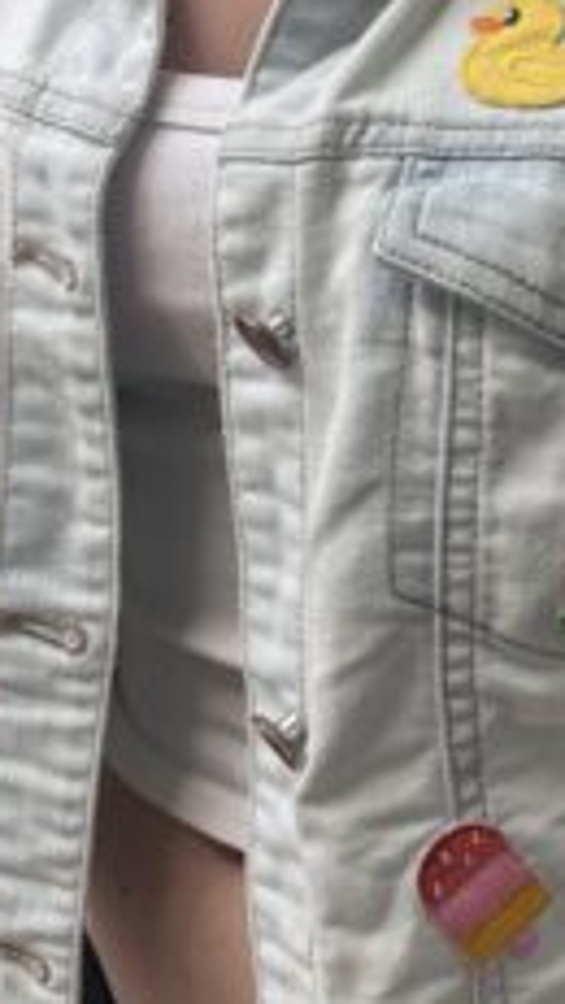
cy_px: 296
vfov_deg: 41.3
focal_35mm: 49
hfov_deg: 23.6
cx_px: 530
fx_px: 1305
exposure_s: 1/128
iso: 32
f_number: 1.6
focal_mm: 4.2
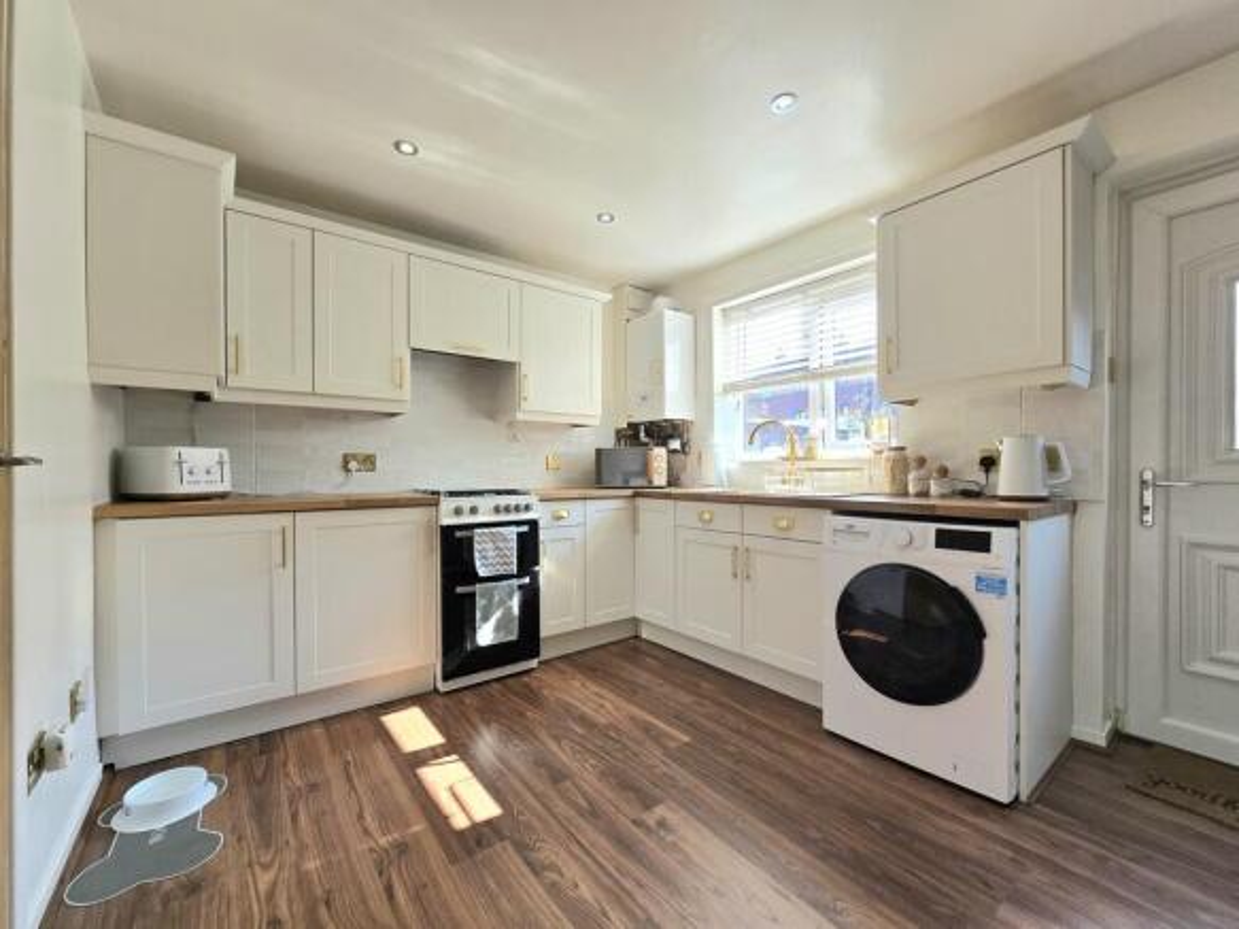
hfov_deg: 106.2
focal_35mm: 13
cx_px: 620
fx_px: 465
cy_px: 464
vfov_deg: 89.9
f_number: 2.2
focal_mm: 2.2
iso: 50
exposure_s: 1/147
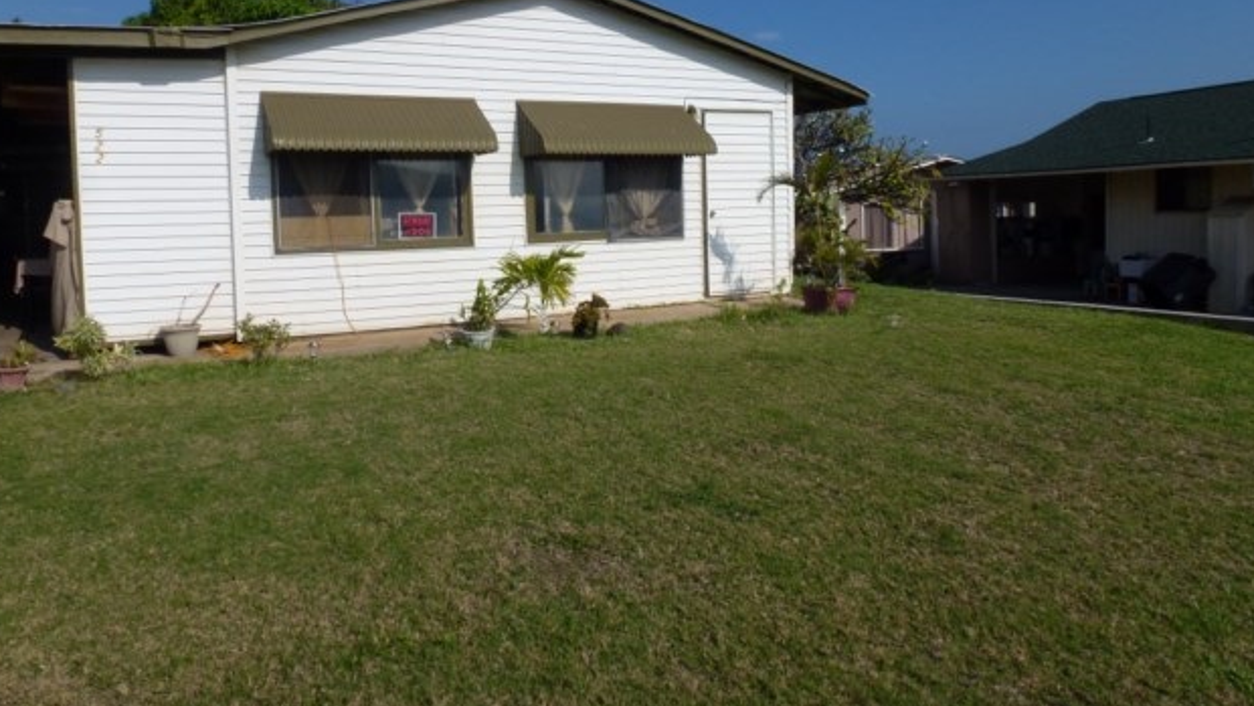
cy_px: 267
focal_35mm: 27
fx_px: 898
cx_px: 617
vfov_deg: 42.6
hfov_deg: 69.8
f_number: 4
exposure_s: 1/2000
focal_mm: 4.3
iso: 100
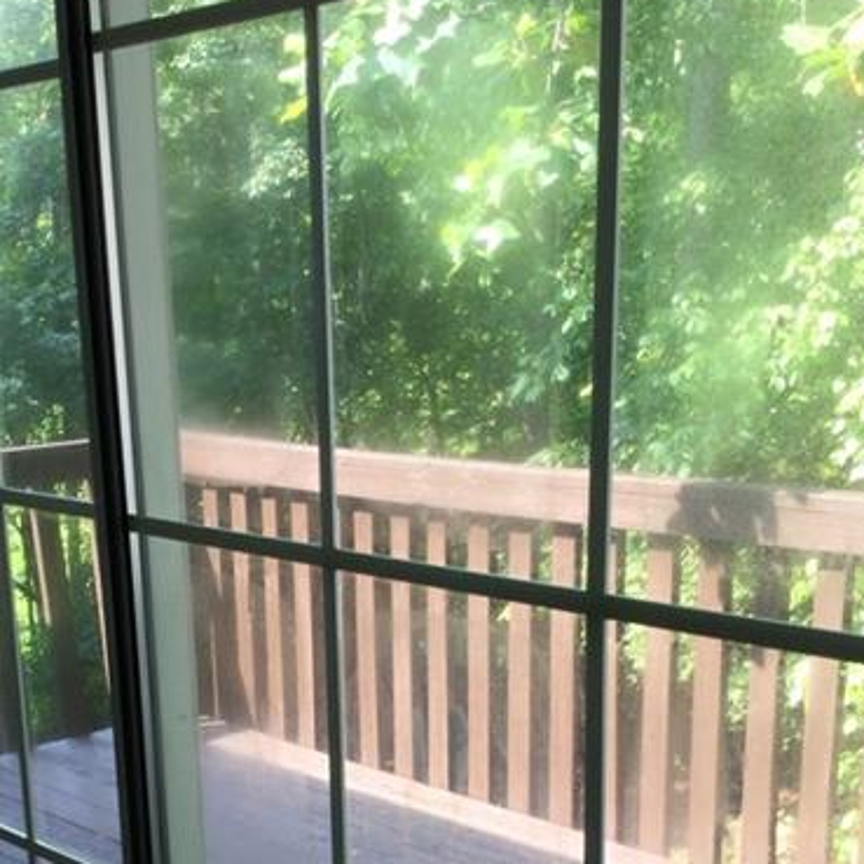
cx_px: 450
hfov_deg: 30.0
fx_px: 1610
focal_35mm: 57
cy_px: 827
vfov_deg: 28.5
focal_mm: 3.3
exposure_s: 1/60
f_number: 2.4
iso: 25
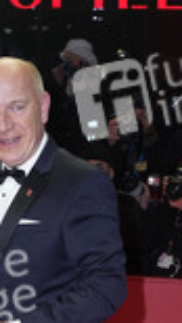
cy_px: 405
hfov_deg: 12.6
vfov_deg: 20.7
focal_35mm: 95
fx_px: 812
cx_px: -10
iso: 640
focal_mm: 35
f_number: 5.6
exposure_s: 1/160
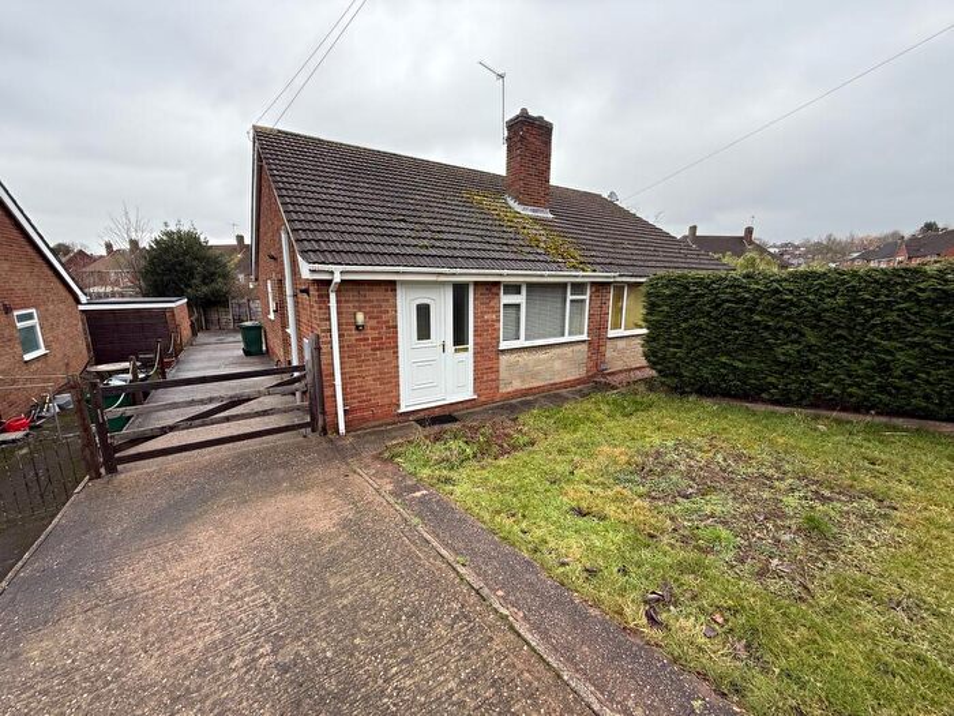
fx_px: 386
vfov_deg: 85.7
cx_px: 477
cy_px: 358
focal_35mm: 14
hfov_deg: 102.1
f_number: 2.2
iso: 64
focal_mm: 2.22
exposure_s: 1/156
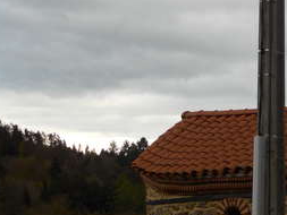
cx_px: 328
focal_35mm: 140
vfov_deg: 10.6
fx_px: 1161
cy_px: 124
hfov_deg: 13.8
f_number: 5.1
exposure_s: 1/60
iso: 80
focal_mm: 10.5
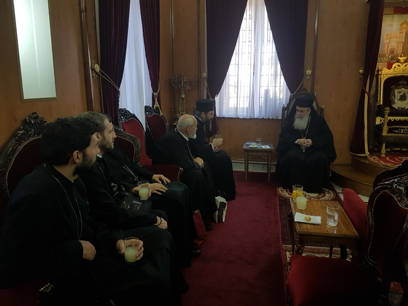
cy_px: 153
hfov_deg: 67.3
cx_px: 204
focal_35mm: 26
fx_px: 306
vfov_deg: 53.1
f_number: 1.7
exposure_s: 1/50
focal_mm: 4.2
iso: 80
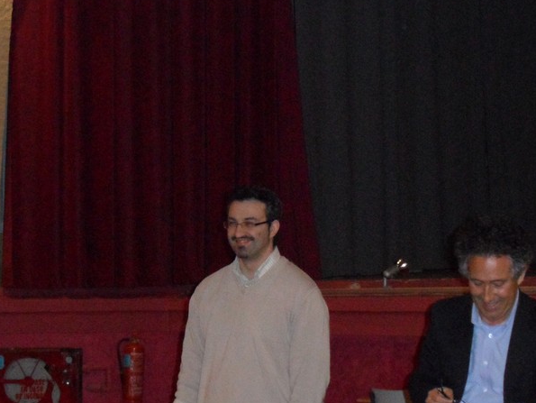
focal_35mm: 86
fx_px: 1332
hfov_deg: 22.7
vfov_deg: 17.1
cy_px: 264
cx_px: 222
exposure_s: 1/45
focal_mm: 8.2
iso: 640
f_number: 3.8
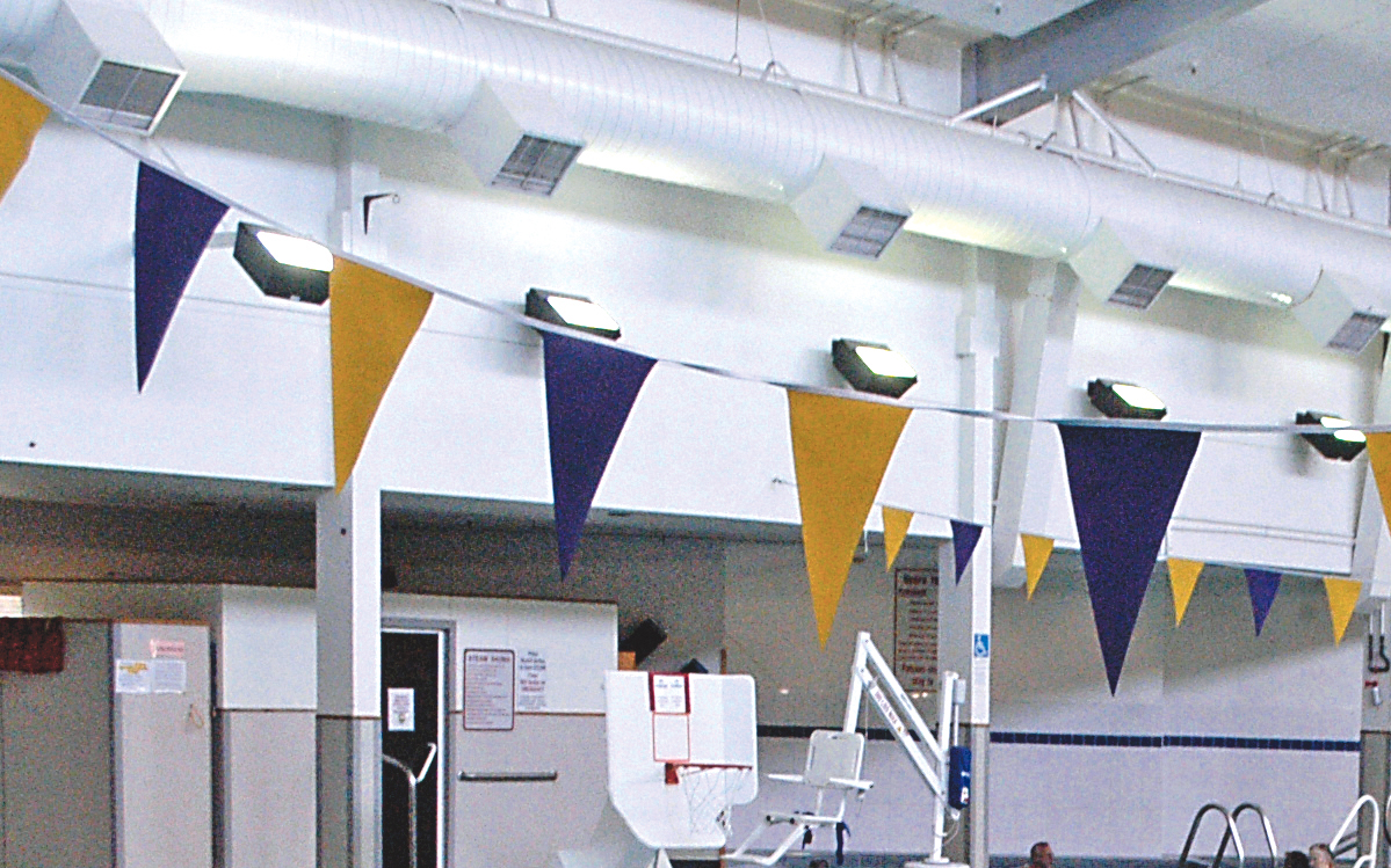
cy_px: 1075
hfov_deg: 21.6
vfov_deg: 13.7
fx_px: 3487
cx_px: 1439
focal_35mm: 92
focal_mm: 24
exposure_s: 1/160
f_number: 6.3
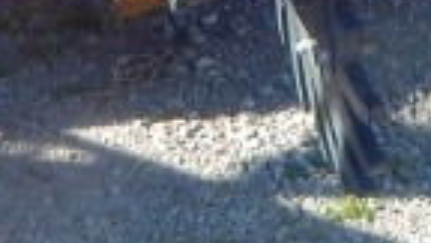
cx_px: 440
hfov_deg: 12.4
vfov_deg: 6.1
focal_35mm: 171
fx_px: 1954
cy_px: -666
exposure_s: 1/500
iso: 125
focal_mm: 4
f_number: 3
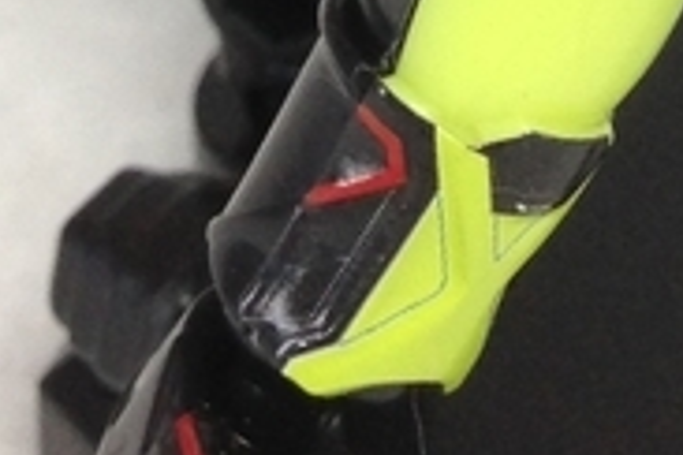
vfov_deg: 5.5
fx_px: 4268
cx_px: 623
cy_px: -1216
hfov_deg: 9.1
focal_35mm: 225
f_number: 2.4
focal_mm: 4.12
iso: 64
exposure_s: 1/20
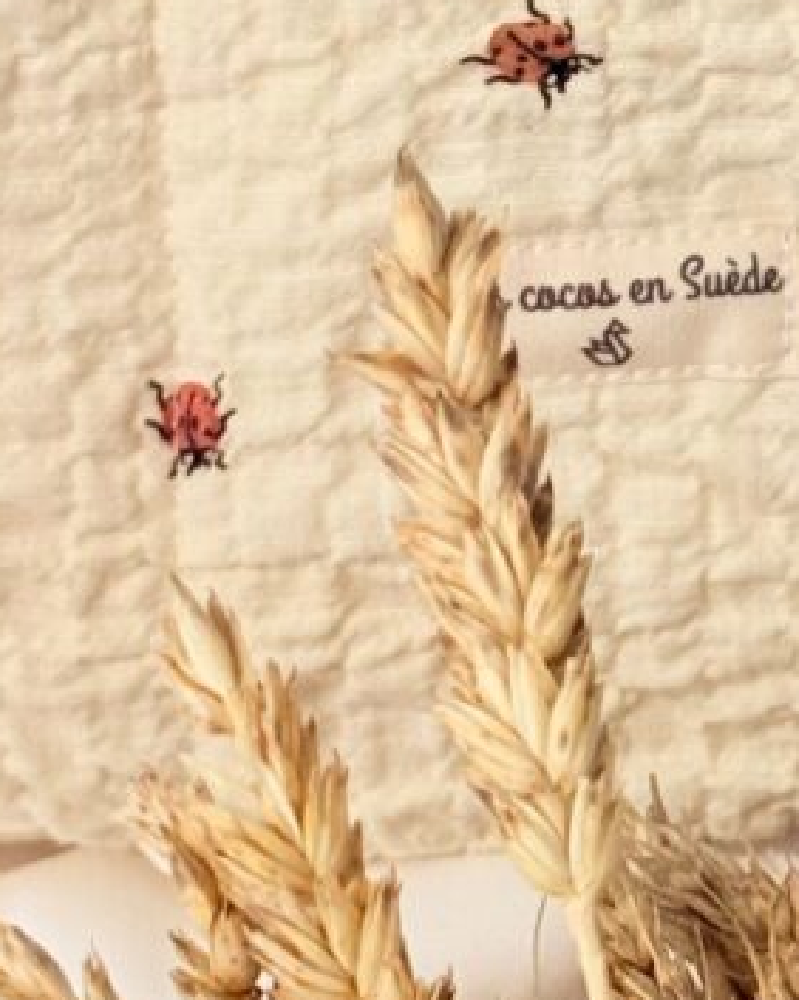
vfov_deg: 14.0
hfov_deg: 11.3
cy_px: 91
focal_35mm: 136
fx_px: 4024
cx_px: 626
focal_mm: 6.76
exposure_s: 1/46
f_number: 1.78
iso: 250
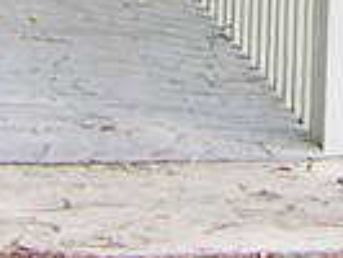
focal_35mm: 445
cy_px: -686
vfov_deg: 3.2
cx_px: 676
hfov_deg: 4.4
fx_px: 4413
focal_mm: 14.7
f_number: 3.1
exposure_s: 1/79.6
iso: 50
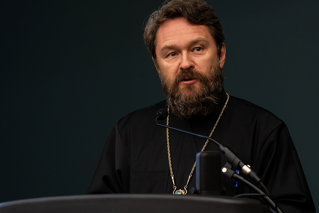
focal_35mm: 234
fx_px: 2074
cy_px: 98
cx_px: 171
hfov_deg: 8.8
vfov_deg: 5.9
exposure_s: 1/160
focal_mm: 209.1
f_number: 5.6
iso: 2500
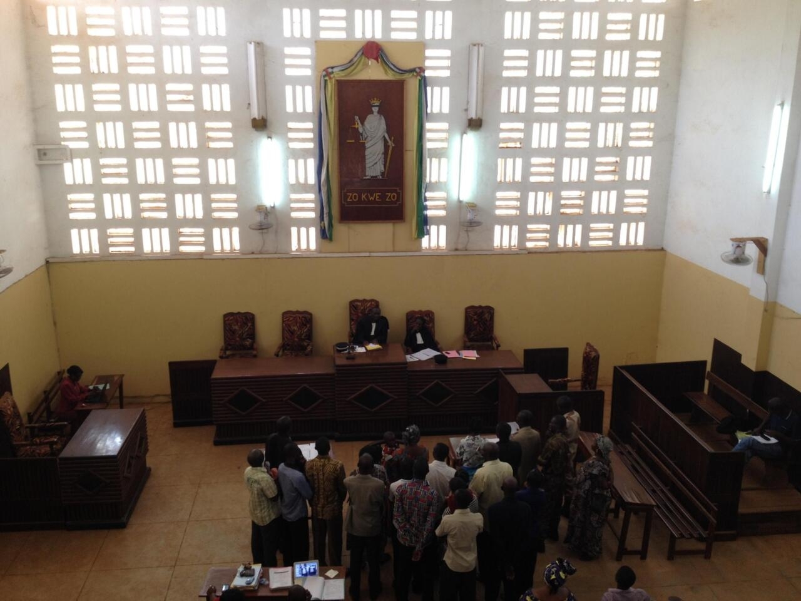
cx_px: 400
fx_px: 810
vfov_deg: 40.7
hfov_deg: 52.6
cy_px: 300
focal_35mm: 35
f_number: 2.4
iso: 64
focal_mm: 4.28
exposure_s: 1/20
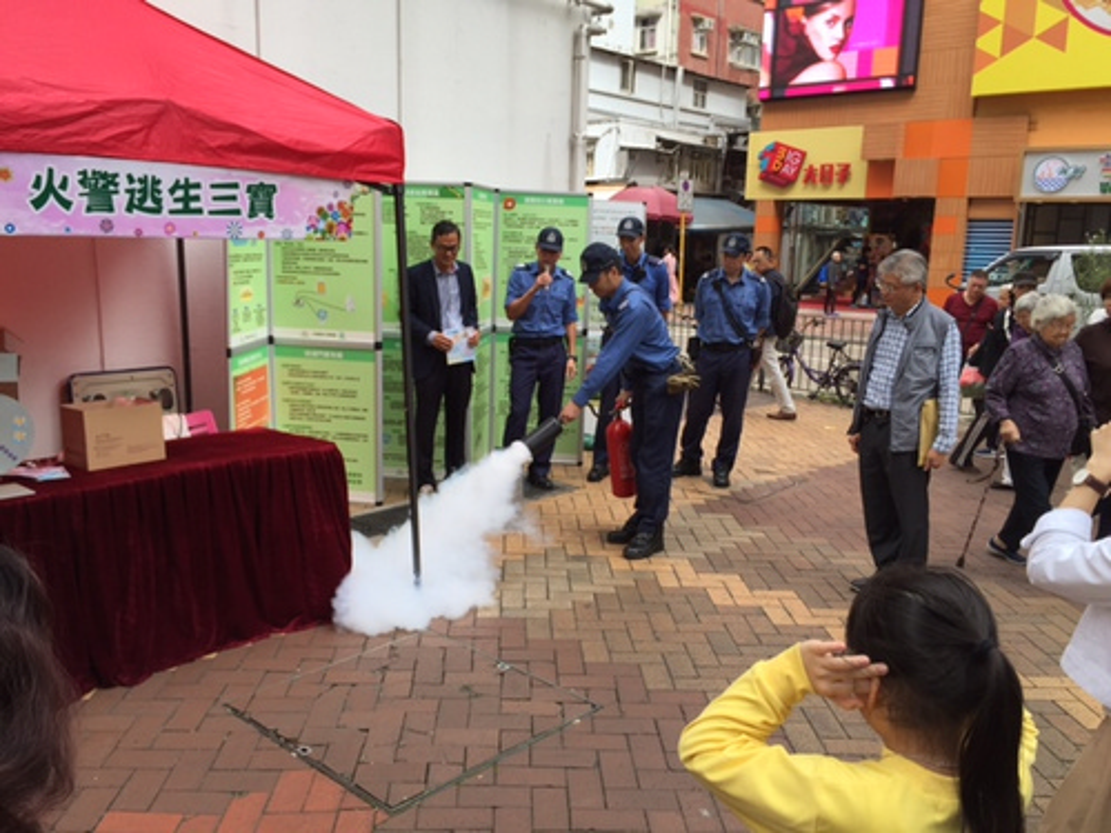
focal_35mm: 29
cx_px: 556
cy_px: 416
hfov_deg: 61.7
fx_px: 931
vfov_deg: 48.2
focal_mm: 4.15
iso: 32
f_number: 2.2
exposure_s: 1/482
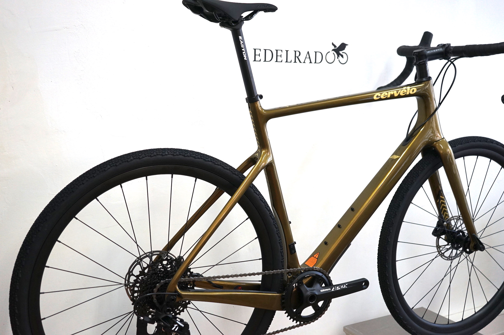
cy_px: 168
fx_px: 532
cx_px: 252
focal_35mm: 38
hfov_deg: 50.7
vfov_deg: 35.0
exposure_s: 1/160
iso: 1250
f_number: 4
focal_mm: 38
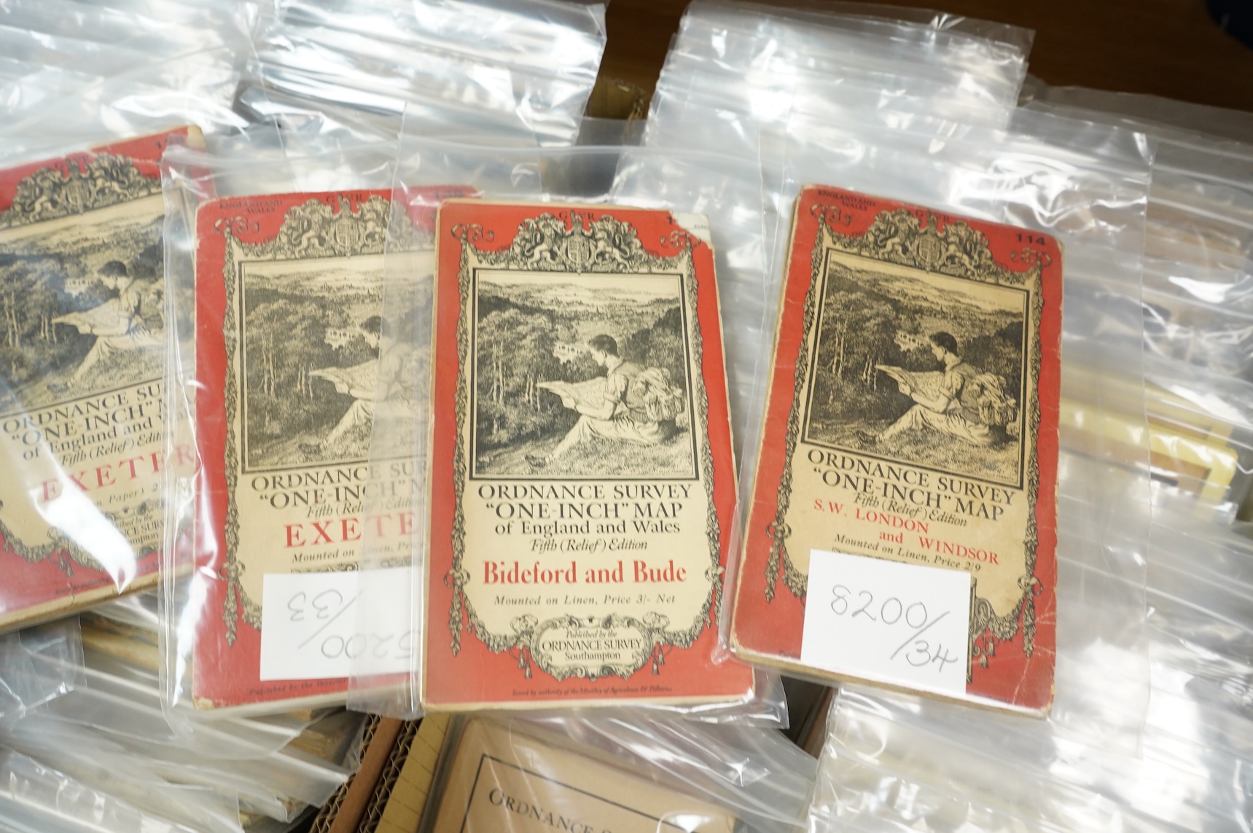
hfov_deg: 65.5
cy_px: 416
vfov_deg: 46.3
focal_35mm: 28
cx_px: 626
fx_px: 974
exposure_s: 1/100
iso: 2500
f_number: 7.1
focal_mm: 28
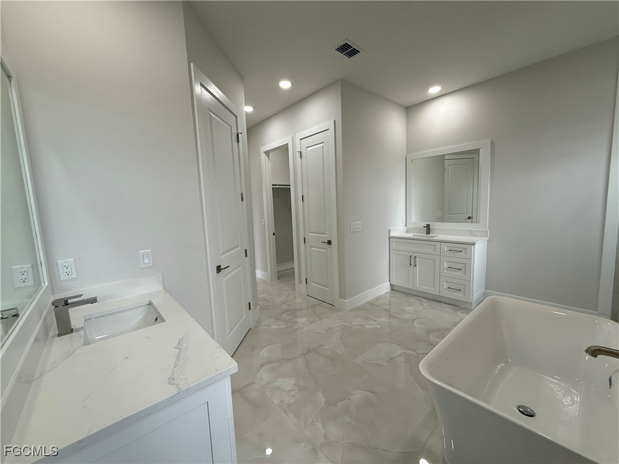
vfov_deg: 85.7
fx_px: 250
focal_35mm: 14
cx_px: 310
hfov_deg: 102.1
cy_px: 232
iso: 100
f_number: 2.2
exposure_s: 1/99
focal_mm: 2.22
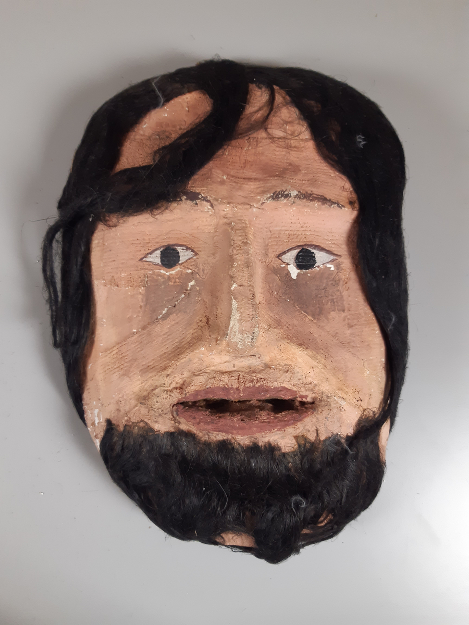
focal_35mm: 26
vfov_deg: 67.3
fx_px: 470
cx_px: 234
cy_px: 312
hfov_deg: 53.1
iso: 125
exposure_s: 1/50
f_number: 1.7
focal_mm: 3.92
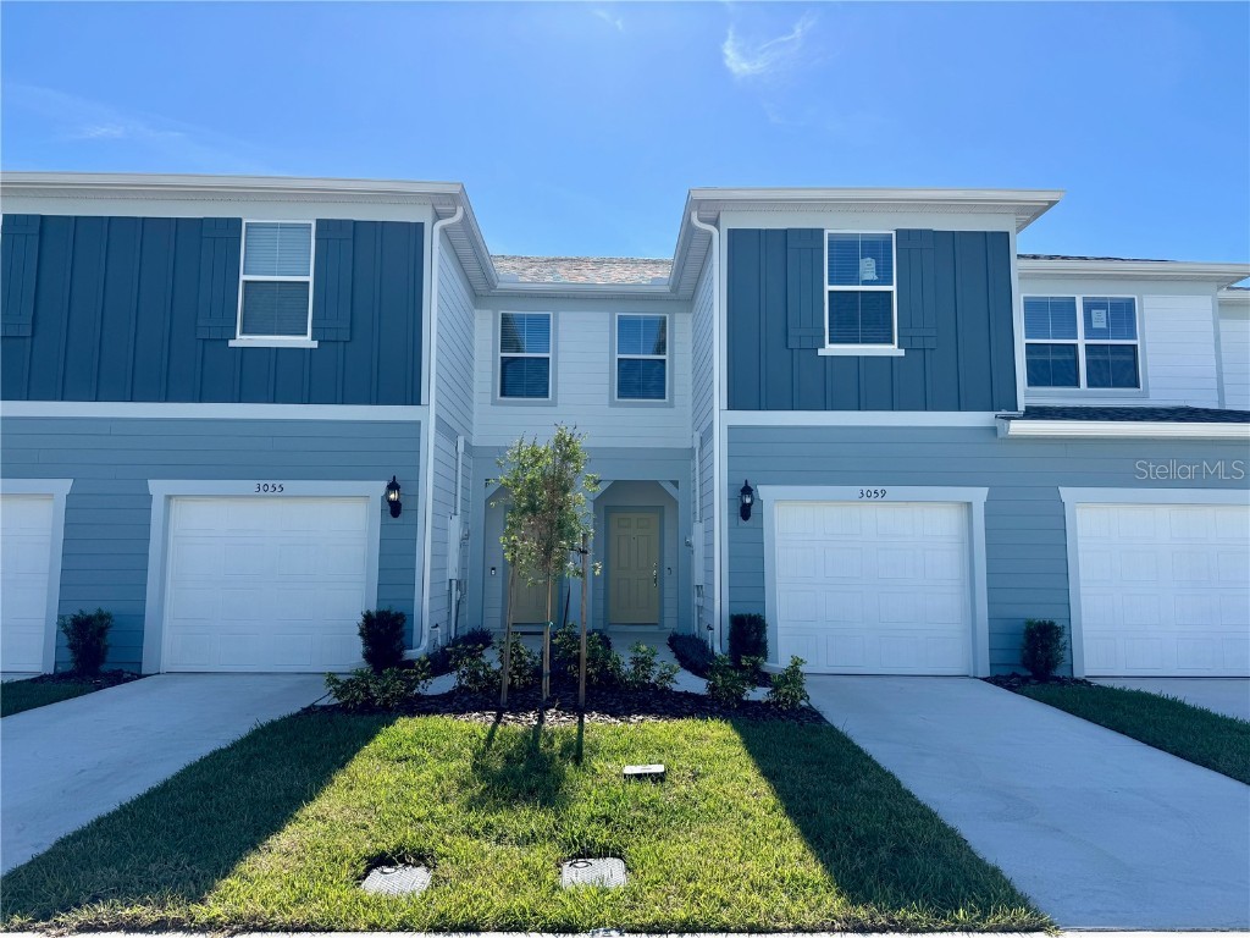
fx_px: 867
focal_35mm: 24
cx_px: 625
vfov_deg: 56.8
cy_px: 469
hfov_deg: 71.6
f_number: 1.78
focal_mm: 6.76
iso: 80
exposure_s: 1/4310
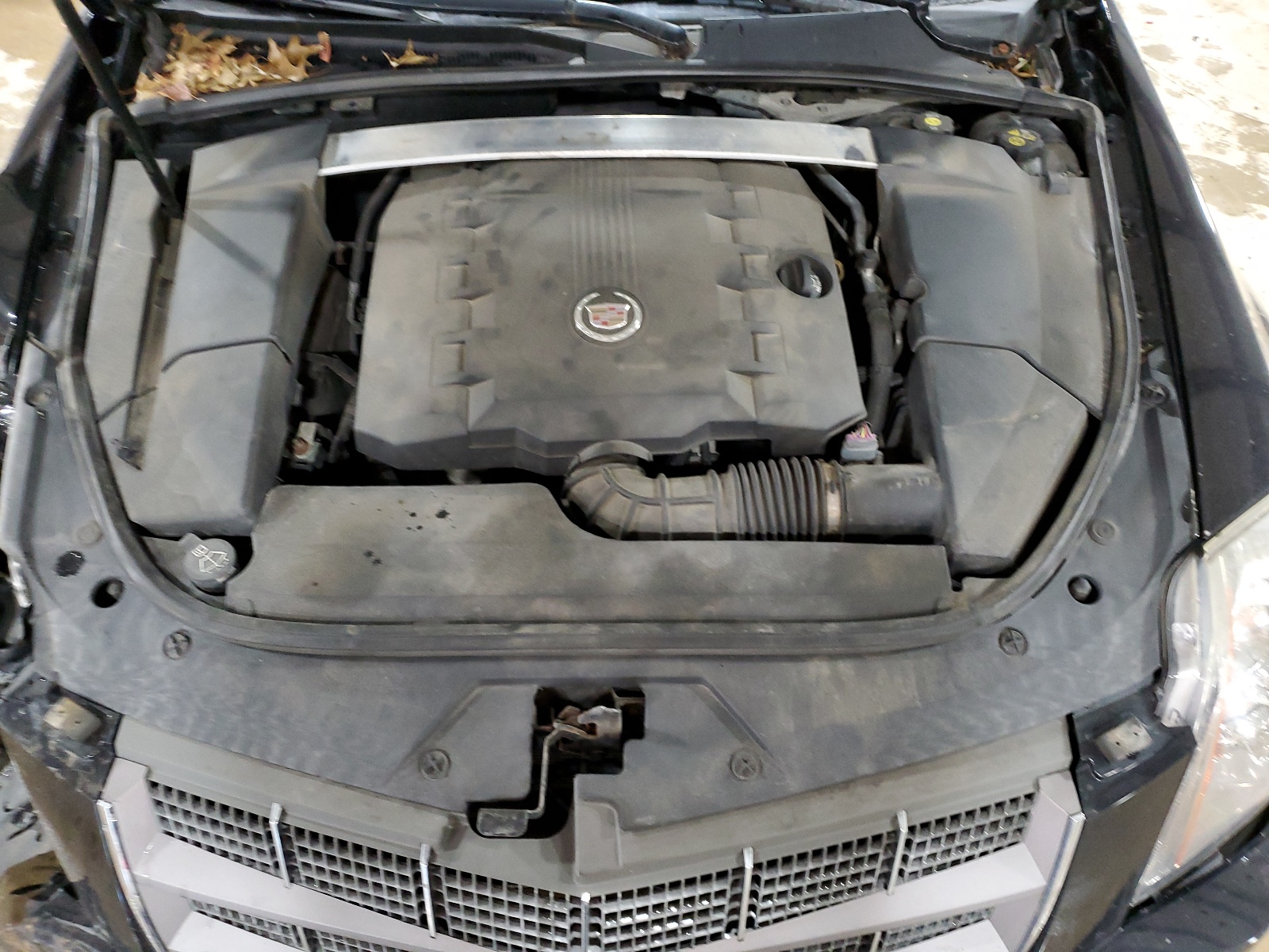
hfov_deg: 67.3
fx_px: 953
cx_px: 634
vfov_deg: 53.1
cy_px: 476
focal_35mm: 26
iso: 285
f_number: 1.5
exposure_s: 1/17
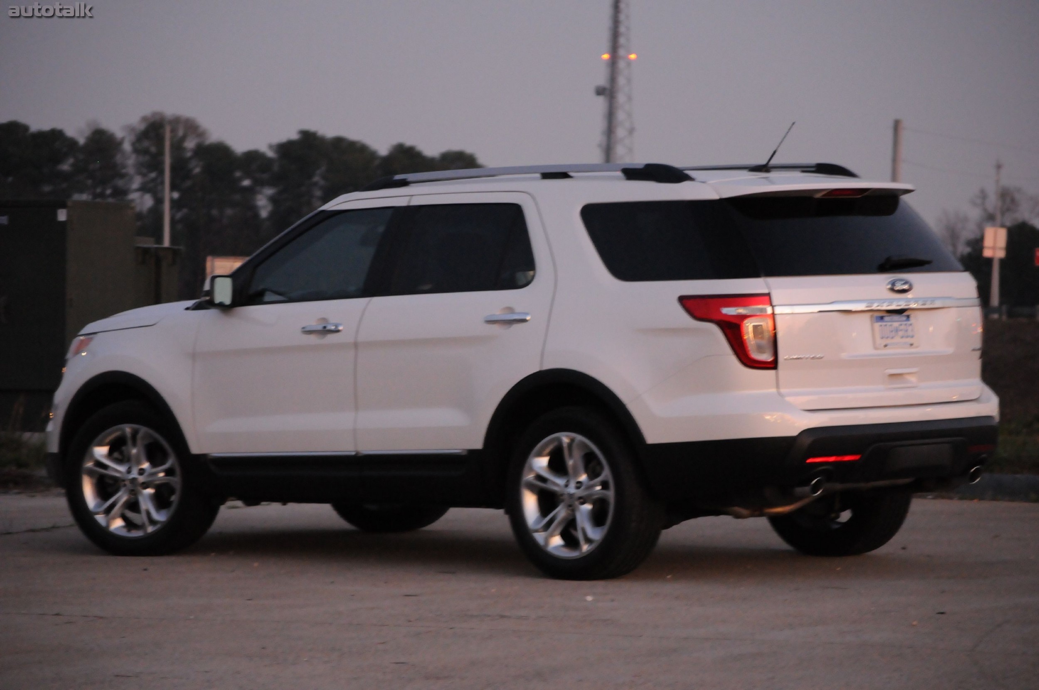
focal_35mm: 135
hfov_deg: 15.2
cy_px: 345
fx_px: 3892
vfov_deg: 10.1
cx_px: 520
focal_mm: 90
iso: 2500
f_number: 4.5
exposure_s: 1/13
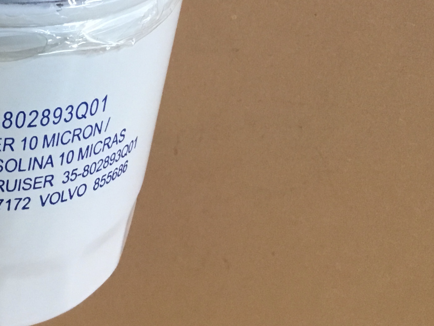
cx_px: -51
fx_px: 915
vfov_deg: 19.7
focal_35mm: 73
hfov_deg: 24.7
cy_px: 16
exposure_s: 1/33
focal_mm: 3.3
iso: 160
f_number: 2.4
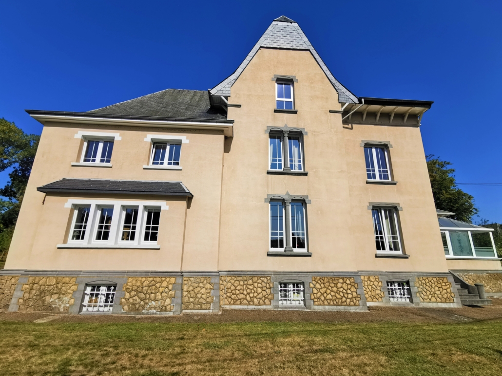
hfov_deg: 94.5
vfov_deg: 78.1
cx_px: 251
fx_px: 232
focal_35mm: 16
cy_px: 188
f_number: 2.2
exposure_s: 1/2000
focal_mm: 2.35
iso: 50
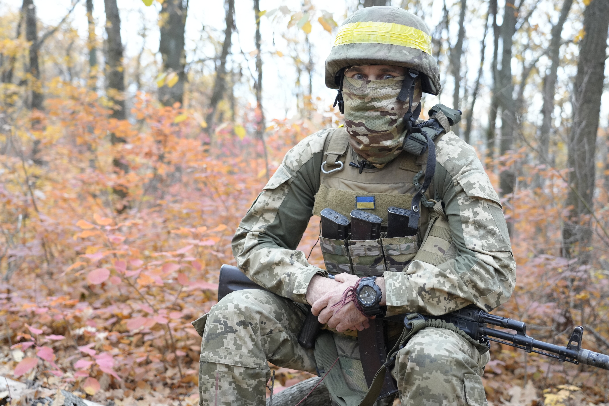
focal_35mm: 46
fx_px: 778
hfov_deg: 42.7
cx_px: 304
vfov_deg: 29.2
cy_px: 203
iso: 2500
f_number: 4
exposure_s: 1/160
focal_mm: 46
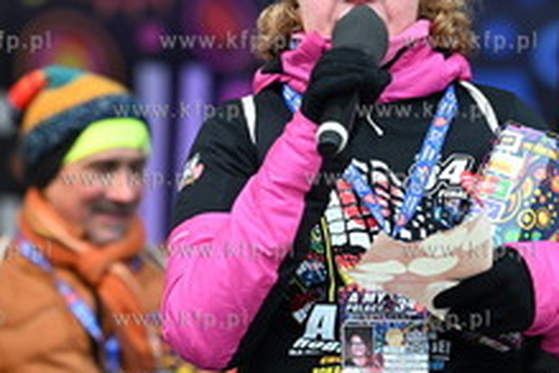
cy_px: 75
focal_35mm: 283
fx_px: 4394
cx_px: 317
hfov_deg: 7.3
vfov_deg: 4.9
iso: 400
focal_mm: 155
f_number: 4
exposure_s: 1/250
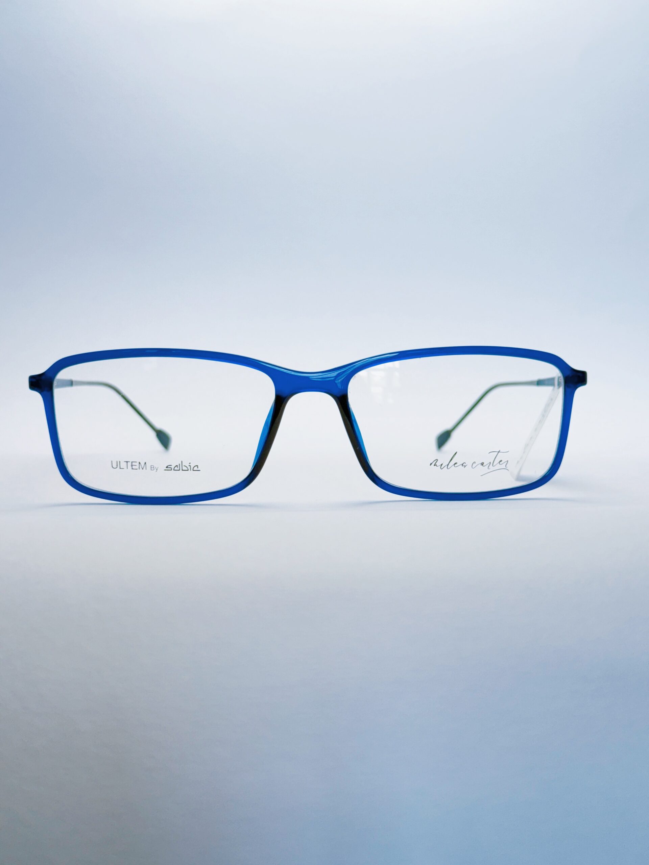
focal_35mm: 48
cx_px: 324
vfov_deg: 39.7
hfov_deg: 30.3
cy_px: 432
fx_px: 1200
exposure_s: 1/103
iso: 47
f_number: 1.78
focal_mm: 6.76
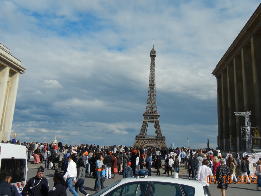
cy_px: 81
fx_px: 287
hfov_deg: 48.9
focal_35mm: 38
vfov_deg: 37.6
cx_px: 143
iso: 160
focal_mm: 5.4
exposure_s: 1/685
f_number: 7
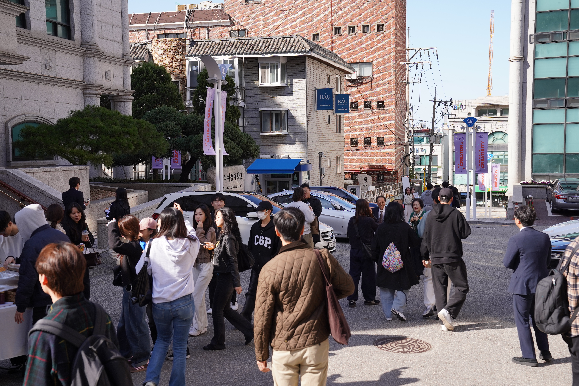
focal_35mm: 44
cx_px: 290
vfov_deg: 30.5
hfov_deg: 44.5
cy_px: 193
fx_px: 708
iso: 250
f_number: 5
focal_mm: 44
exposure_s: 1/640
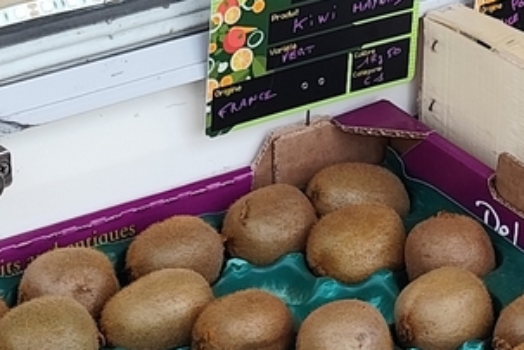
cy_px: -497
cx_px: 412
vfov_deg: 8.0
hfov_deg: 12.9
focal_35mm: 158
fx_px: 2300
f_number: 1.65
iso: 50
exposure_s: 1/238
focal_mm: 6.19
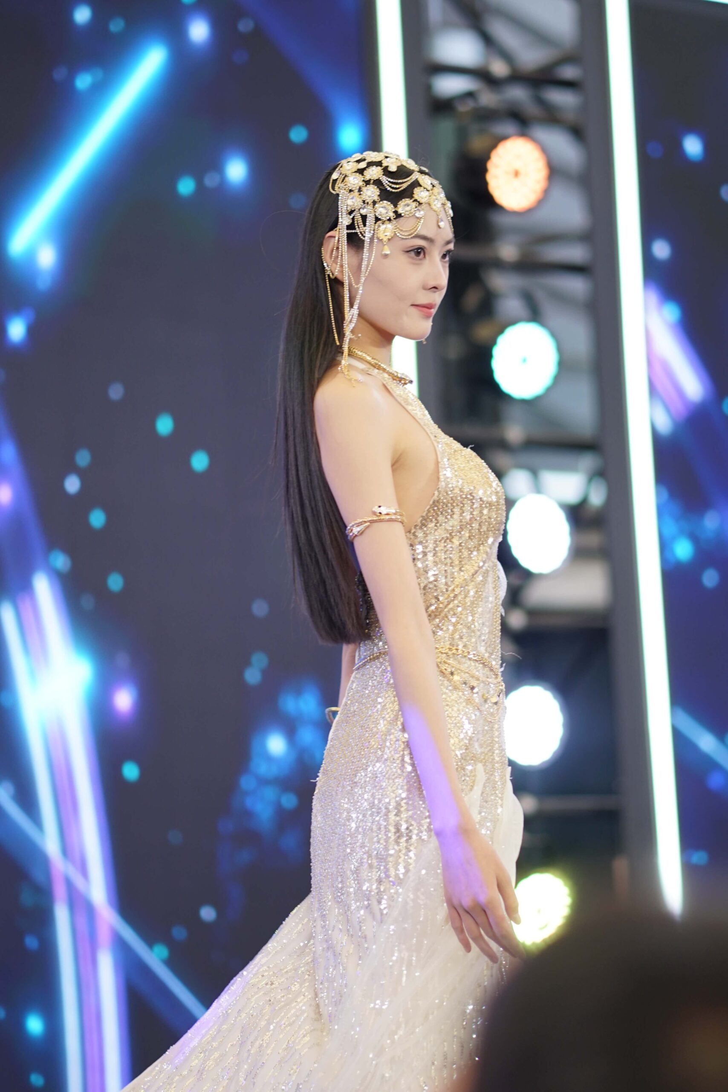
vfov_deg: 16.1
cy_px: 546
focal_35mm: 127
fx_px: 3850
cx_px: 364
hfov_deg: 10.8
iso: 320
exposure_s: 1/250
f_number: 1.8
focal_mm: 85
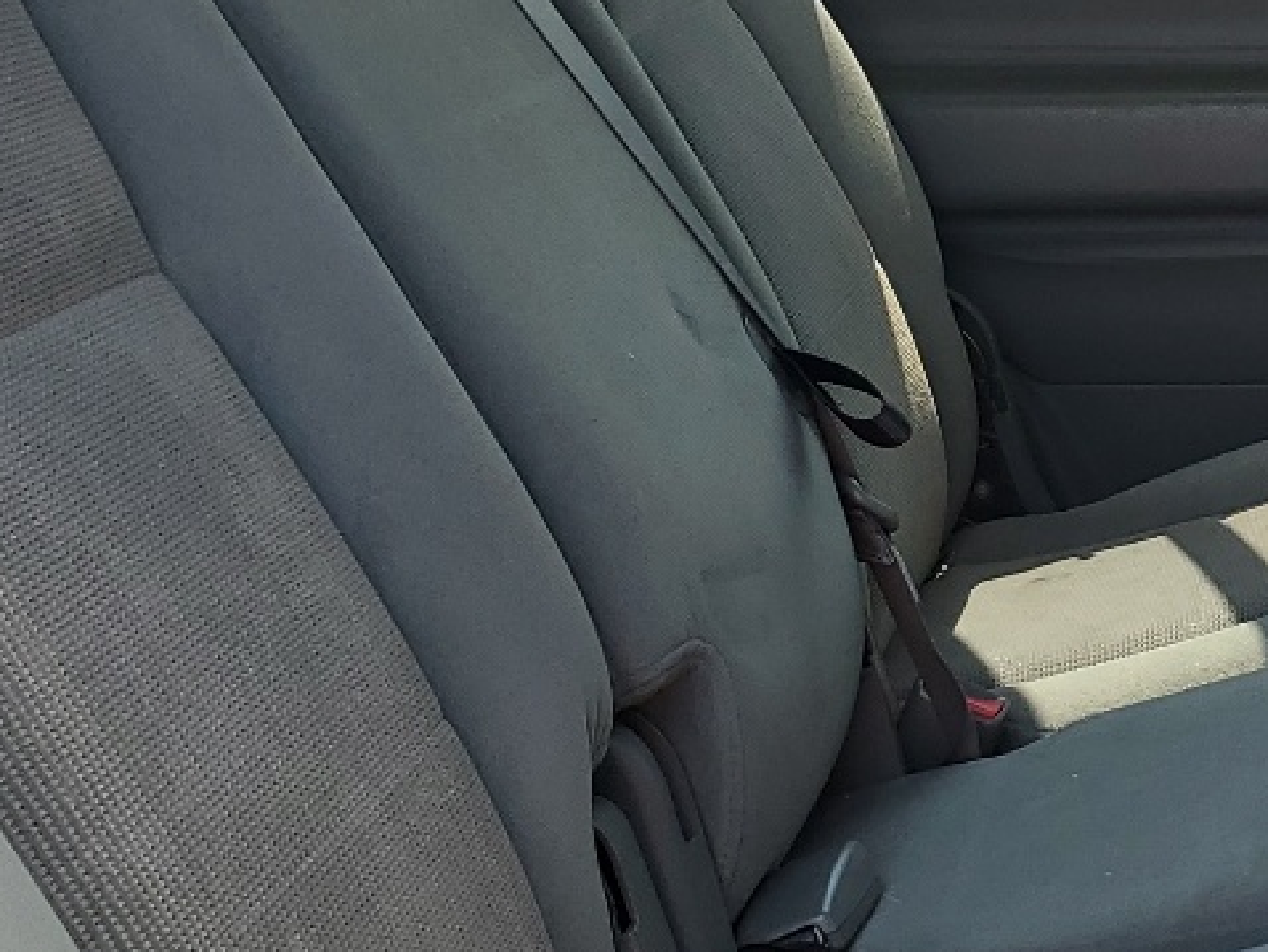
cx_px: 1252
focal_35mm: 87
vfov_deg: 16.9
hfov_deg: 21.7
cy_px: 631
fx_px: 3188
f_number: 1.5
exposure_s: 1/278
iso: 50
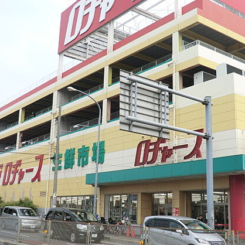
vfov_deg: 36.8
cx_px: 137
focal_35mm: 46
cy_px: 120
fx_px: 368
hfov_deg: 36.7
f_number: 3.6
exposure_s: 1/500
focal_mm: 6.1
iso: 80
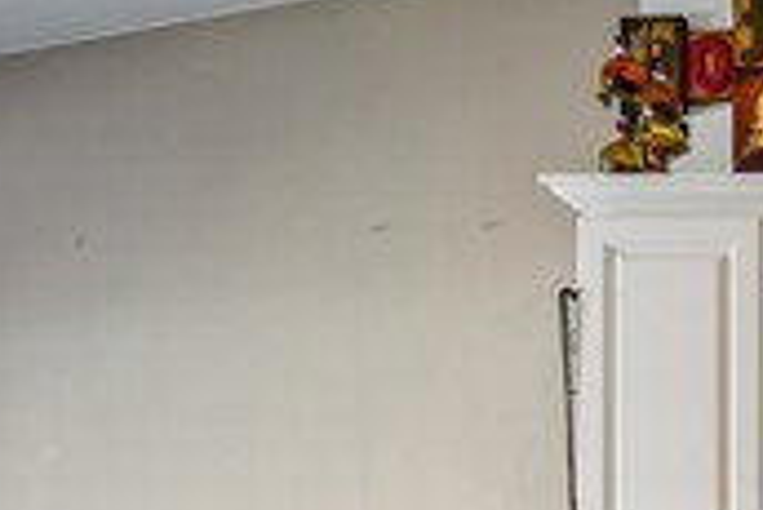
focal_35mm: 52
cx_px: 1313
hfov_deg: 23.5
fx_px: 1103
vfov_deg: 23.4
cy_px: 641
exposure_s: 1/25
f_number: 8
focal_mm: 14
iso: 400
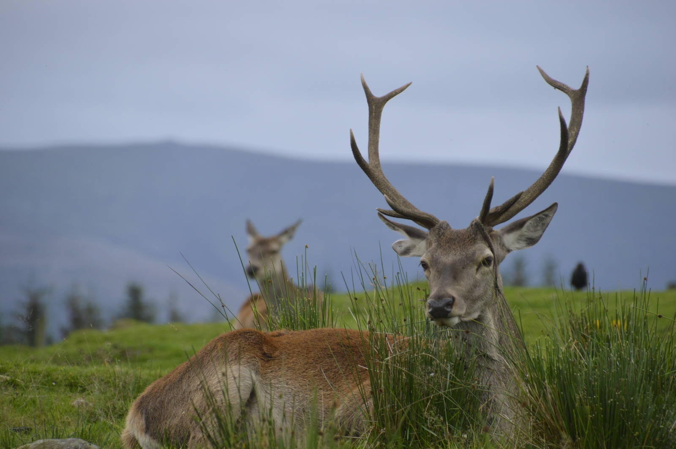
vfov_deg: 3.8
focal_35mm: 360
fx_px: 6754
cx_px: 338
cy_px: 224
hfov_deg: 5.7
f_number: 6.3
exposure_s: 1/500
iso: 720
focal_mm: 240
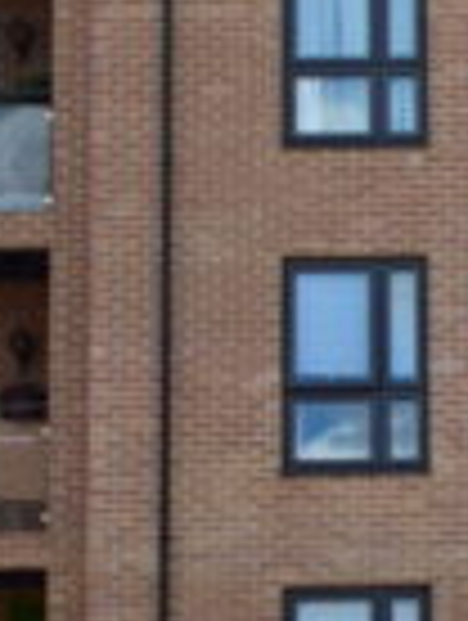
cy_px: 331
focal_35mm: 208
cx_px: 821
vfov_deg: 9.5
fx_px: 3738
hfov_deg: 7.0
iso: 160
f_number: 1.8
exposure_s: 1/4000
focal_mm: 35
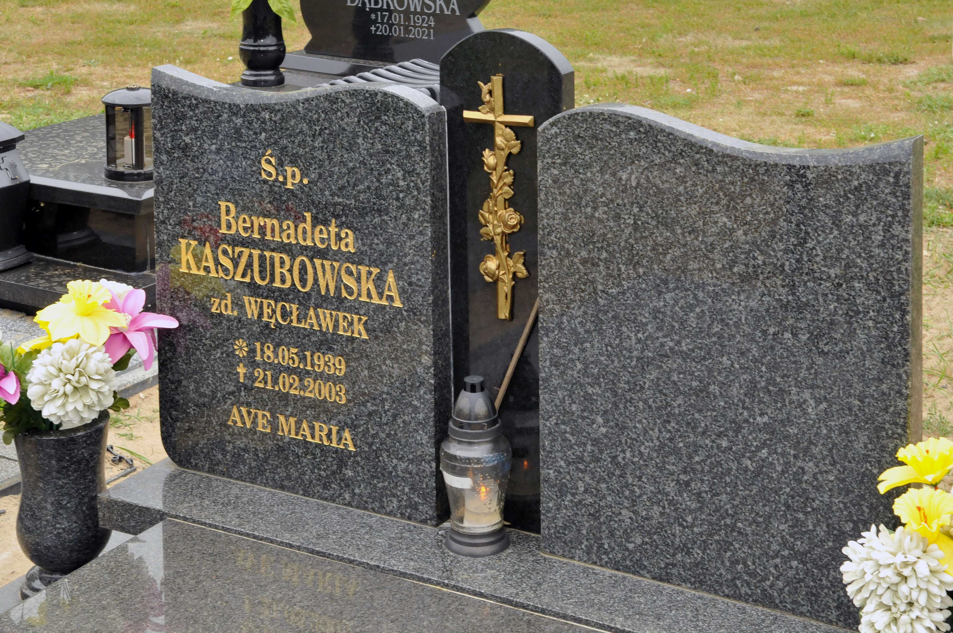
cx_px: 476
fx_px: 1745
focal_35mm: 66
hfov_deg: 30.5
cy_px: 316
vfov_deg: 20.6
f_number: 11
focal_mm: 44
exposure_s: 1/160
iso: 800
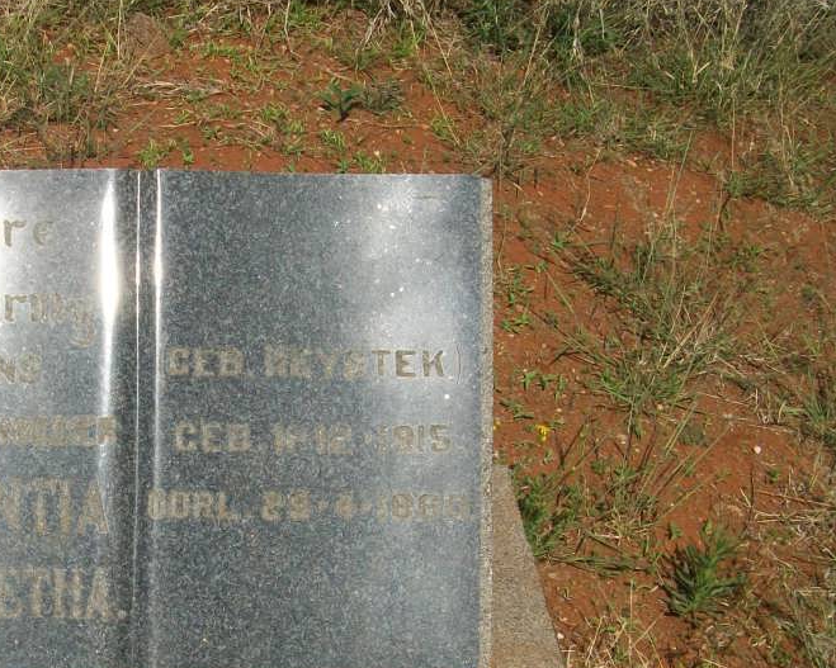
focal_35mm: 64
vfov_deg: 23.6
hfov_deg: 28.8
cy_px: 498
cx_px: 138
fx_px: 1583
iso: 64
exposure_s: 1/800
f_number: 4.8
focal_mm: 6
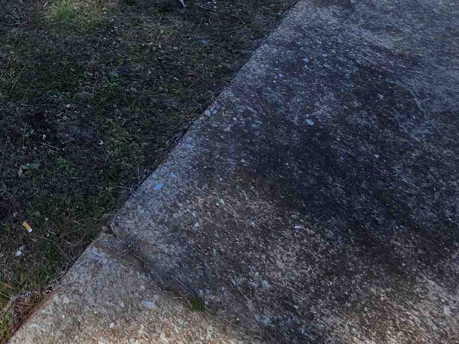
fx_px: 504
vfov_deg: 28.1
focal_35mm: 38
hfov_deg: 41.1
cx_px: -24
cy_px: -146
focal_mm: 2.2
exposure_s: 1/511
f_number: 1.9
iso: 40
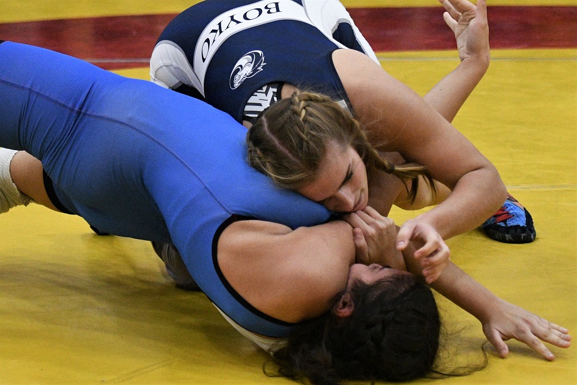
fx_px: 1683
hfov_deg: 19.5
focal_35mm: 105
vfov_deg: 13.0
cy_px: 192
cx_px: 288
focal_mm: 70
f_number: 2.8
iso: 4500
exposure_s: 1/1000
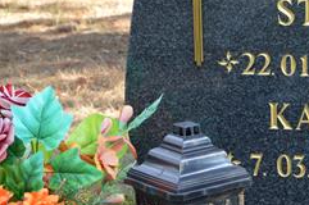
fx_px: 1537
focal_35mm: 179
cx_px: 306
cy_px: 104
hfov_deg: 11.4
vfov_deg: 7.6
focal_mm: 45
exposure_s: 1/125
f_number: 5.6
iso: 320
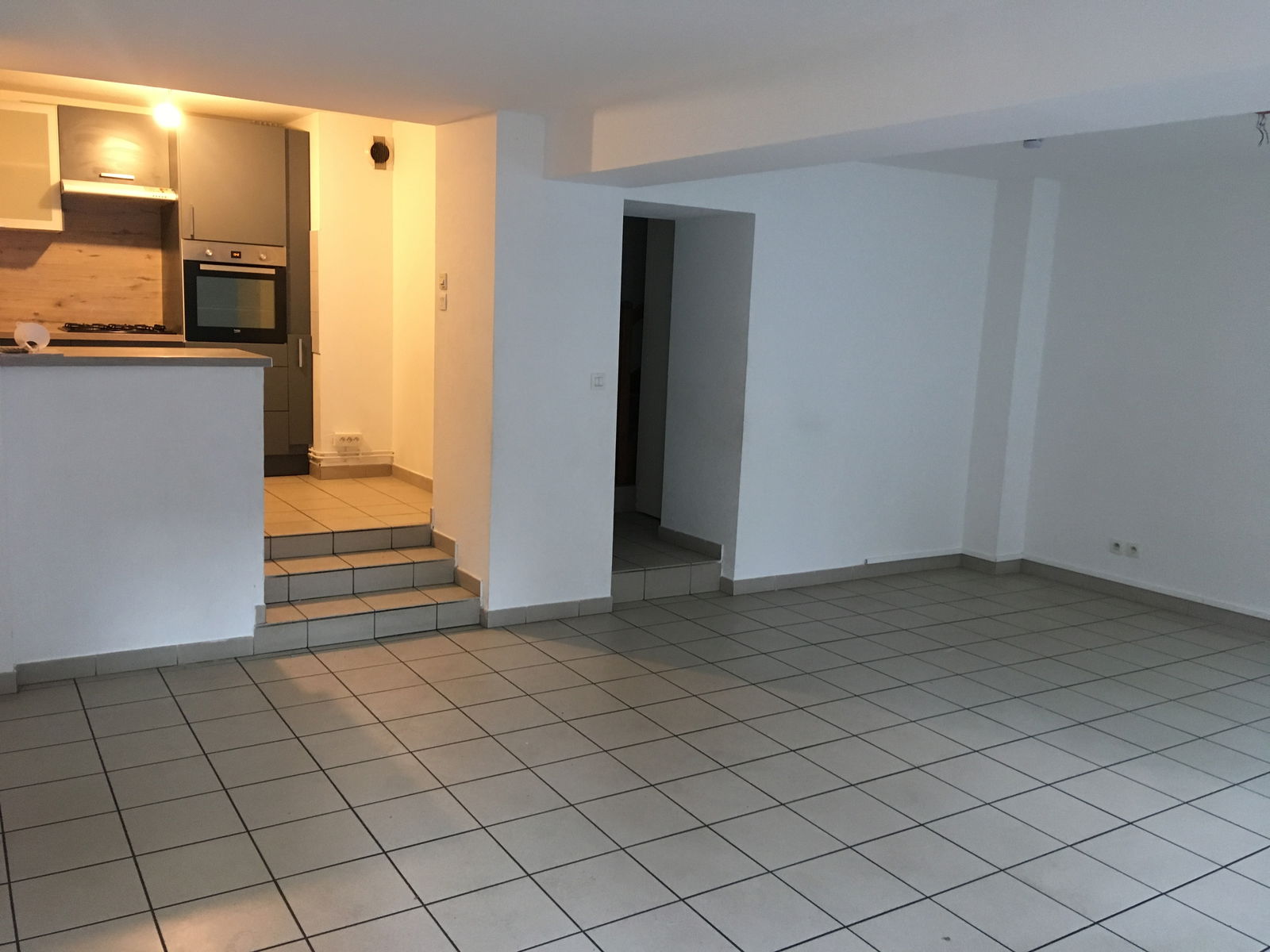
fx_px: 1064
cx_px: 635
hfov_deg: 61.7
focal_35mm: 29
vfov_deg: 48.2
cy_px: 476
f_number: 2.2
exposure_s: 1/33
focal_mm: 4.15
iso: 200
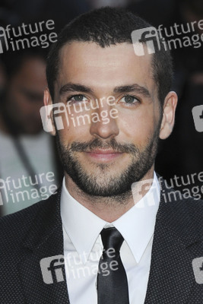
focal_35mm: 168
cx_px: 102
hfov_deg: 8.2
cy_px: 152
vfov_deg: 12.2
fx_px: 1420
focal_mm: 112
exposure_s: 1/160
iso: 400
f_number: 4.5
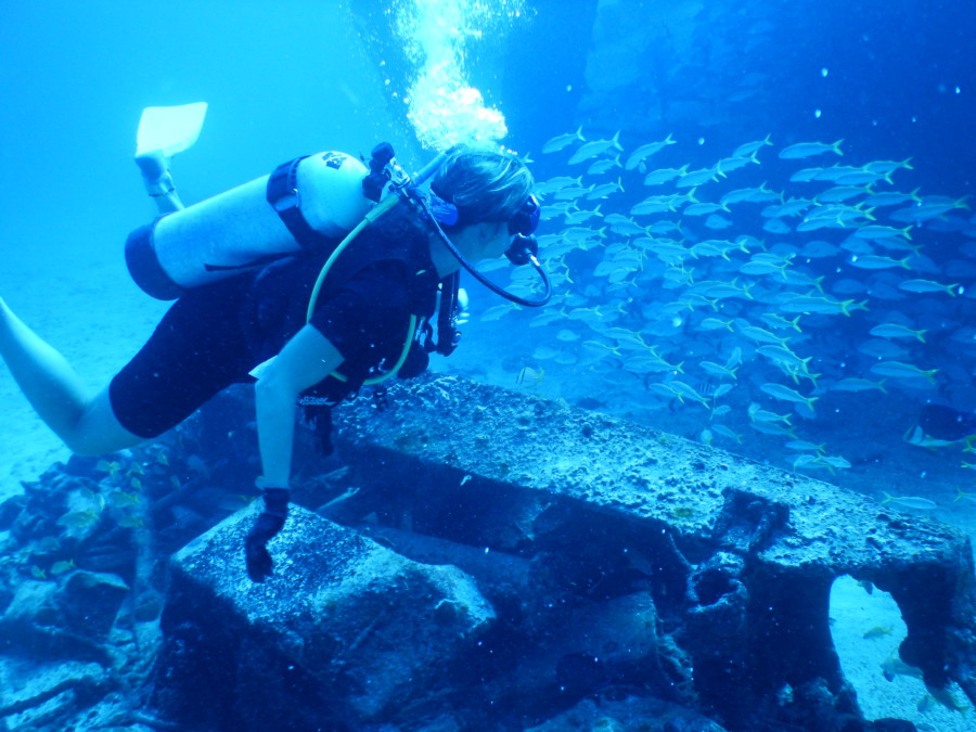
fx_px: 677
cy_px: 366
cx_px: 488
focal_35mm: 24
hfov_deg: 71.6
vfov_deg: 56.8
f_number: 2.8
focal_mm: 4.3
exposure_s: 1/100
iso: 125
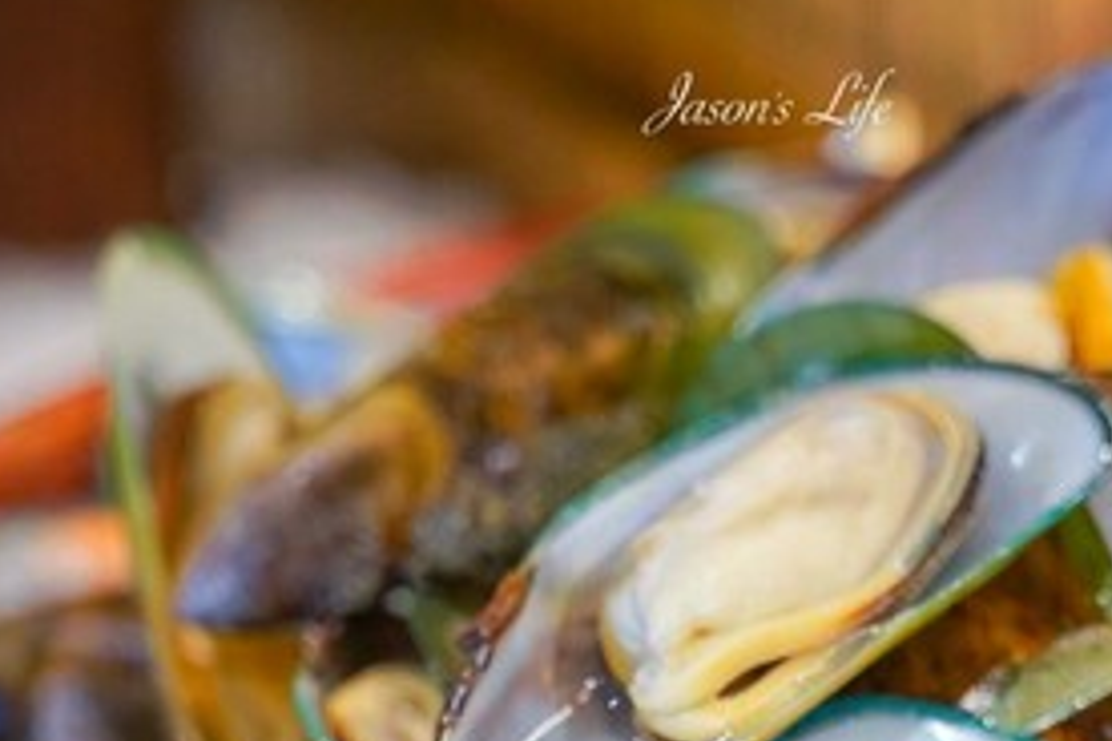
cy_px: 1103
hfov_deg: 12.8
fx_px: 4942
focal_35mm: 160
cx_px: 770
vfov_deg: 8.4
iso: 1000
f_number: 2.8
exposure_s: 1/60
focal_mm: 52
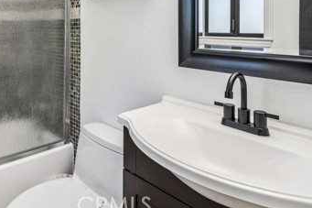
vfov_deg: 39.5
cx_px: 78
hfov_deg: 57.3
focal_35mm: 31
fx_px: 268
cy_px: 23
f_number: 13
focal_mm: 16.5
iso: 100
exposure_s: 1/1.25
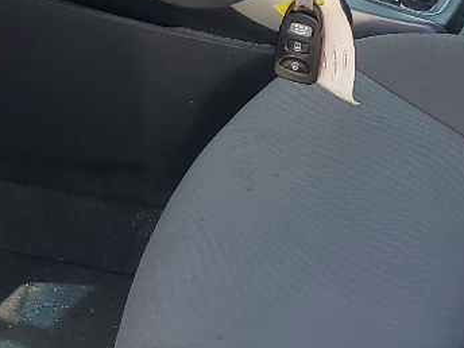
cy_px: -5
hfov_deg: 16.2
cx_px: 355
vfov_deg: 12.1
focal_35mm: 121
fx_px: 1622
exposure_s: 1/323
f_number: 1.5
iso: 50
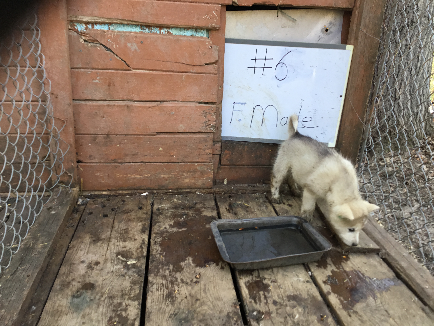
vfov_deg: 45.4
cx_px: 217
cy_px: 163
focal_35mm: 31
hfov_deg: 58.4
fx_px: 389
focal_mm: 3.3
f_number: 2.4
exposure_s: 1/60
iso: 32
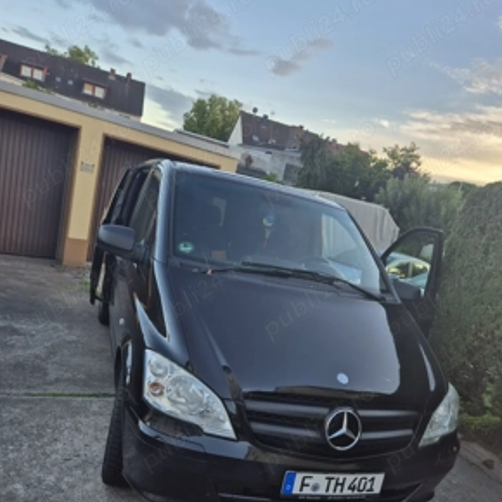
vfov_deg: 56.4
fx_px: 459
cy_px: 324
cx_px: 258
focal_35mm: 28
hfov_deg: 57.3
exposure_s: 1/206
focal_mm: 5.4
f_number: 1.8
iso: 25
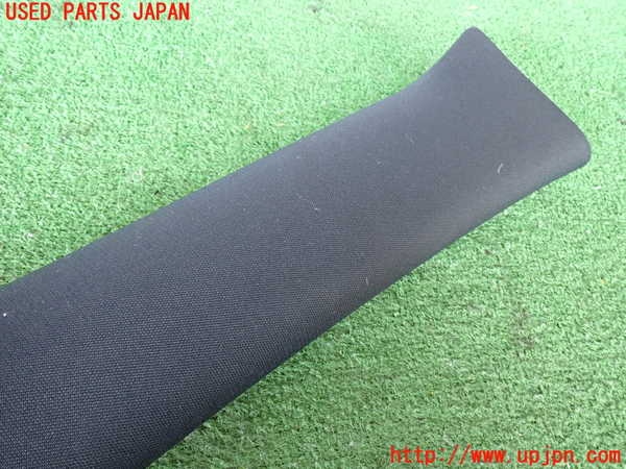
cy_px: 234
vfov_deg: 49.7
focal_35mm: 28
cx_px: 313
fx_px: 506
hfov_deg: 63.4
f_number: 2.2
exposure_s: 1/30
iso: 320
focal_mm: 5.05
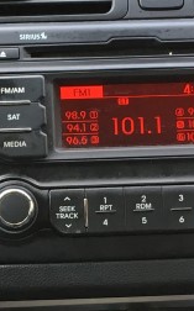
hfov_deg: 10.5
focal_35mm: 125
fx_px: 1060
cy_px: 226
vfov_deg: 16.6
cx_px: 89
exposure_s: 1/40
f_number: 2.2
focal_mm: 4.15
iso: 32
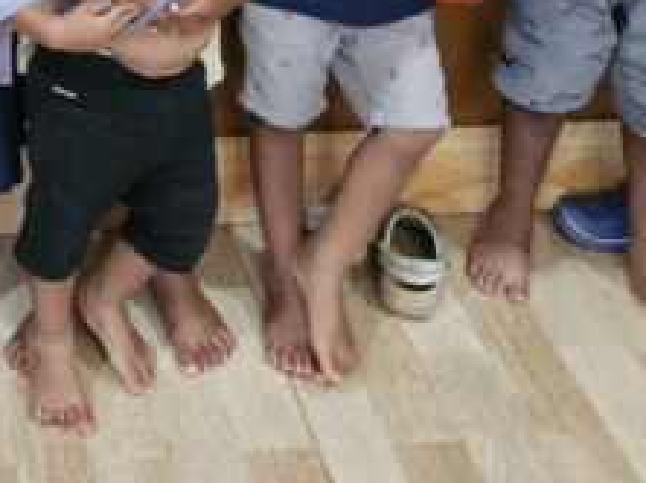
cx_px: -122
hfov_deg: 21.9
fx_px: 1547
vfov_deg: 15.5
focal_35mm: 83
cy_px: -364
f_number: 1.8
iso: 800
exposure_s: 1/24
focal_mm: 5.4
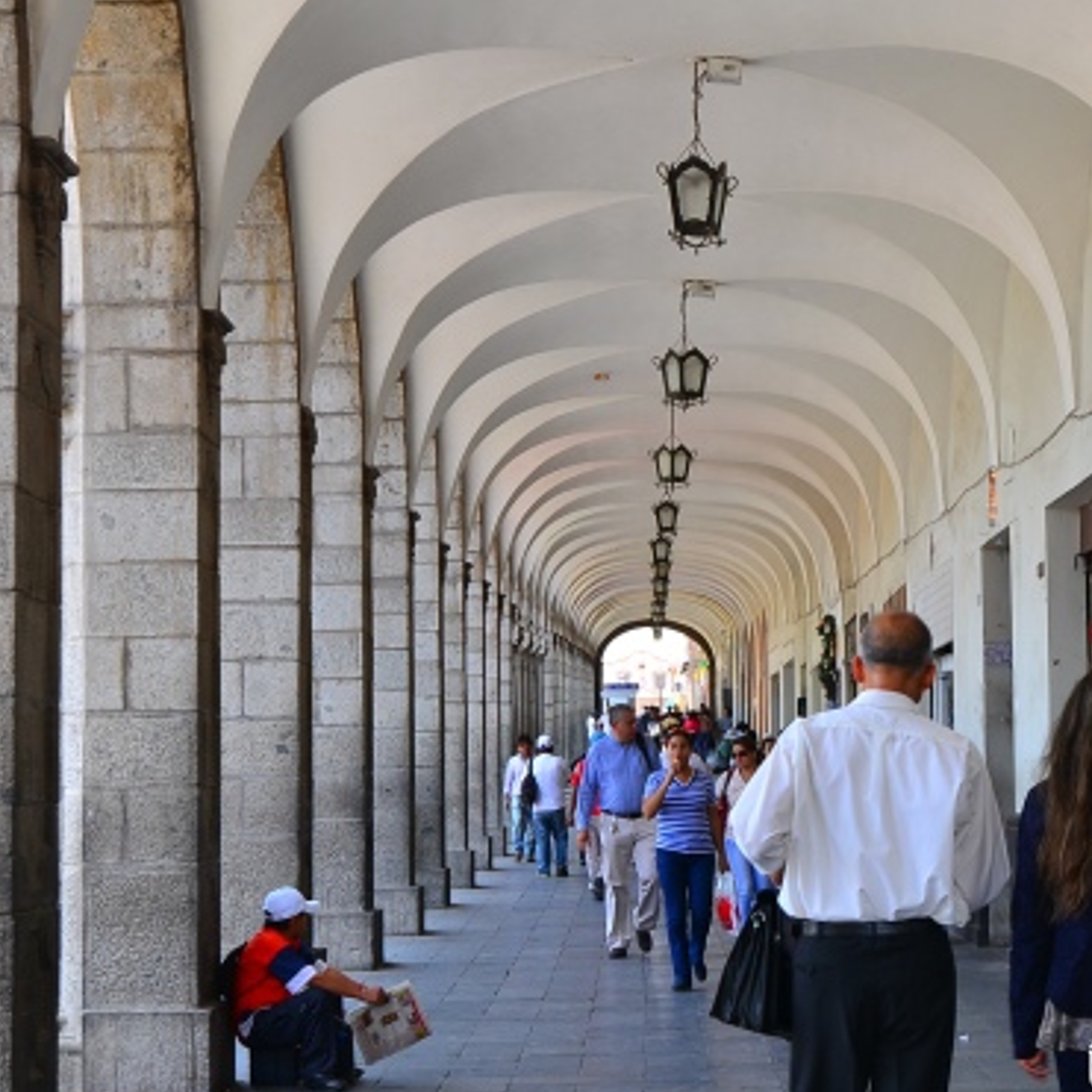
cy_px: 568
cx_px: 671
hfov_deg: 22.5
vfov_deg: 22.5
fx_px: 2739
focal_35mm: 77
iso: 100
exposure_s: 1/50
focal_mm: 35
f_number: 5
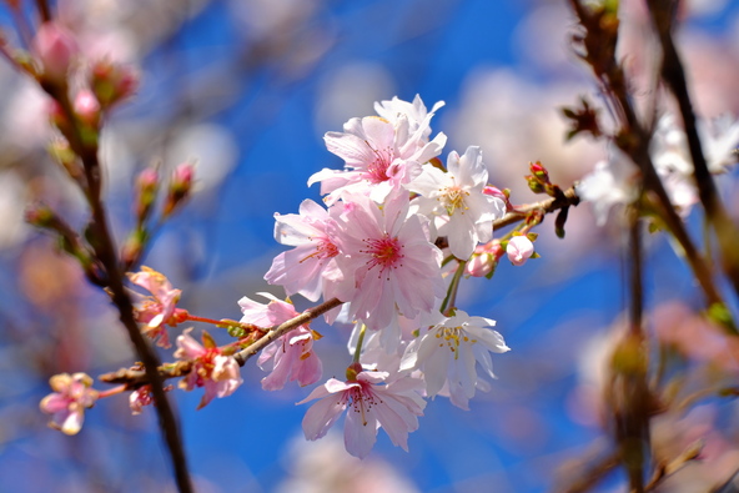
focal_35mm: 212
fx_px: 4353
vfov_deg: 6.5
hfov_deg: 9.7
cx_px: 370
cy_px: 246
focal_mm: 141.3
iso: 200
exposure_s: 1/240
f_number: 8
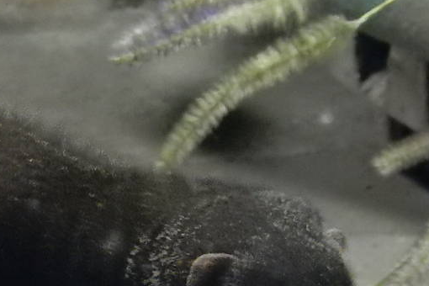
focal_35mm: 437
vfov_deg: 3.1
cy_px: 333
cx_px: 83
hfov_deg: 4.7
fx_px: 5207
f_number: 5.6
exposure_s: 1/15
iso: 1600
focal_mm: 24.1
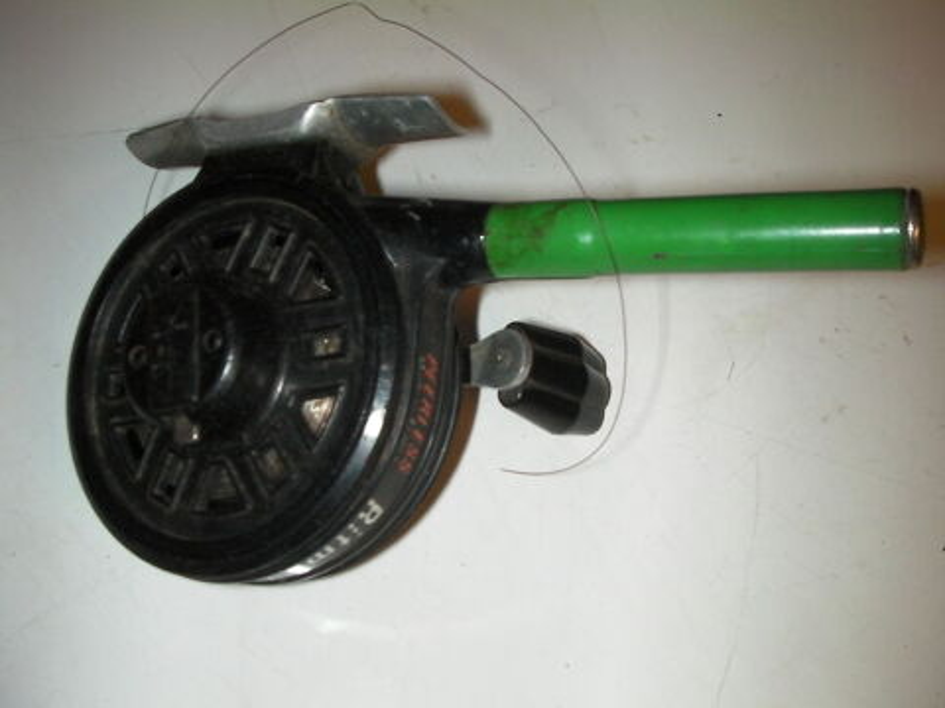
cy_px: 354
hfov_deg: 49.0
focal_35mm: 38
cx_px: 472
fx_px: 1037
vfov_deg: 37.7
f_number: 5.6
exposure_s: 1/30
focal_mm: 6.3
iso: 200
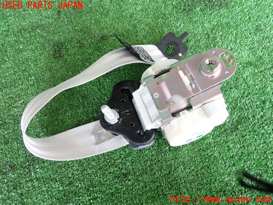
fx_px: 237
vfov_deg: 46.8
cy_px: 102
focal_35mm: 30
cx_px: 136
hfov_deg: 60.0
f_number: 2.3
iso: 200
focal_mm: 5.4
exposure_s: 1/30
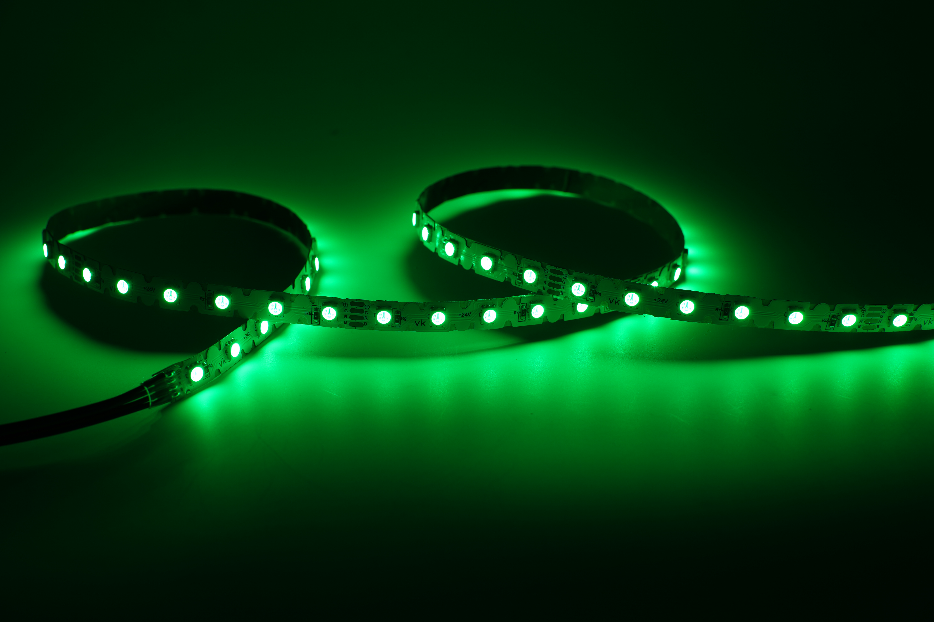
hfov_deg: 37.5
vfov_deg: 25.5
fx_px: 1375
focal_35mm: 53
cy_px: 311
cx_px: 467
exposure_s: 1/80
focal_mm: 53
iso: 80
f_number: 8
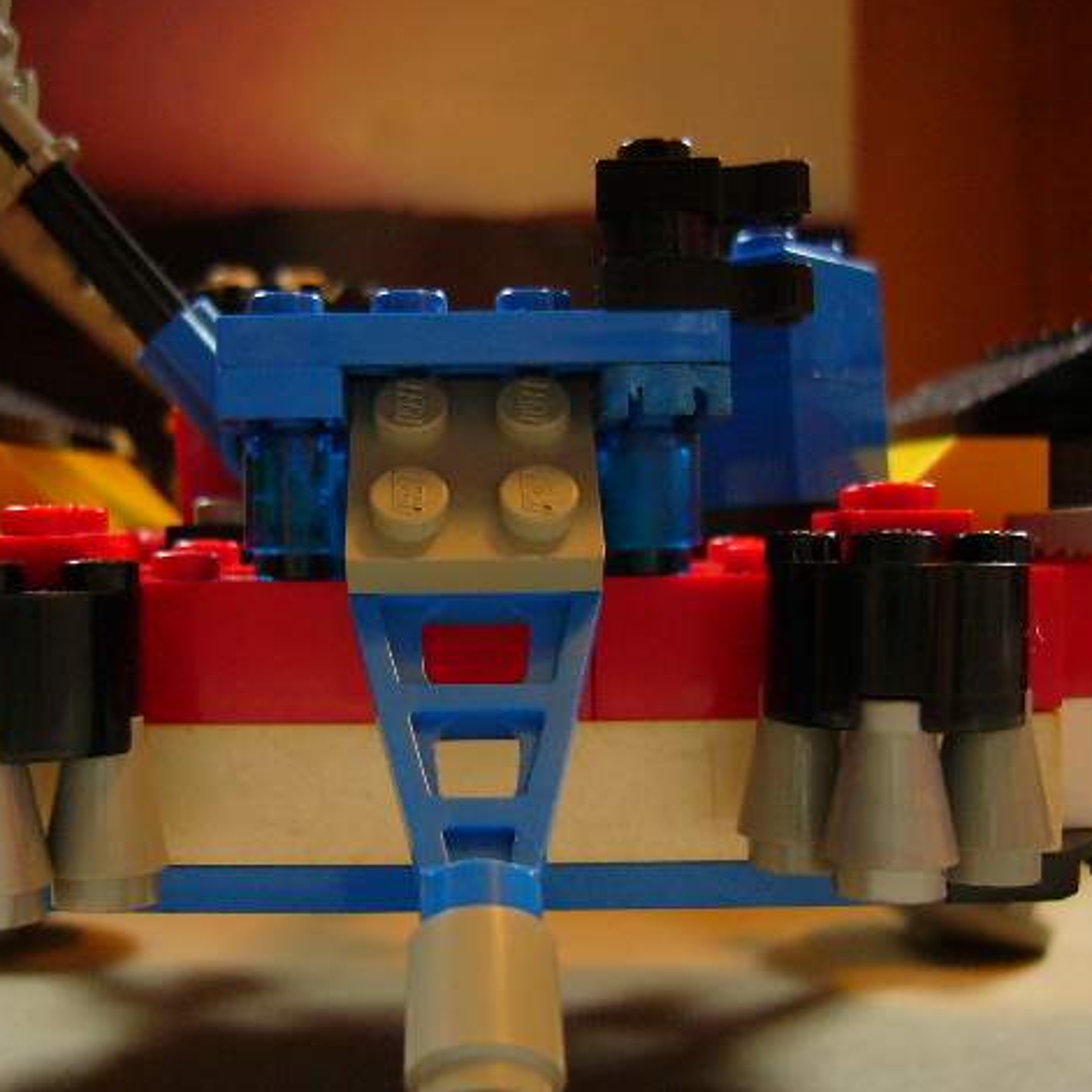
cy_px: 545
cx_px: 422
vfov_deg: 40.0
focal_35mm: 42
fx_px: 1499
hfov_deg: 39.8
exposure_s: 1/8
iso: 200
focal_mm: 5.8
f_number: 2.8
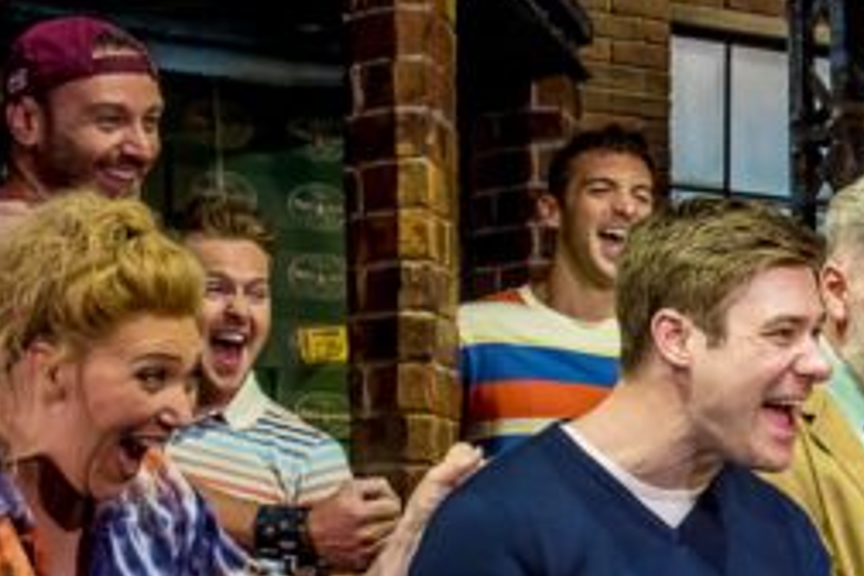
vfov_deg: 10.8
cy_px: 547
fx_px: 3024
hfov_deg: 14.9
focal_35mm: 126
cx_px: 1354
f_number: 5.6
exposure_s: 1/125
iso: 800
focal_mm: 31
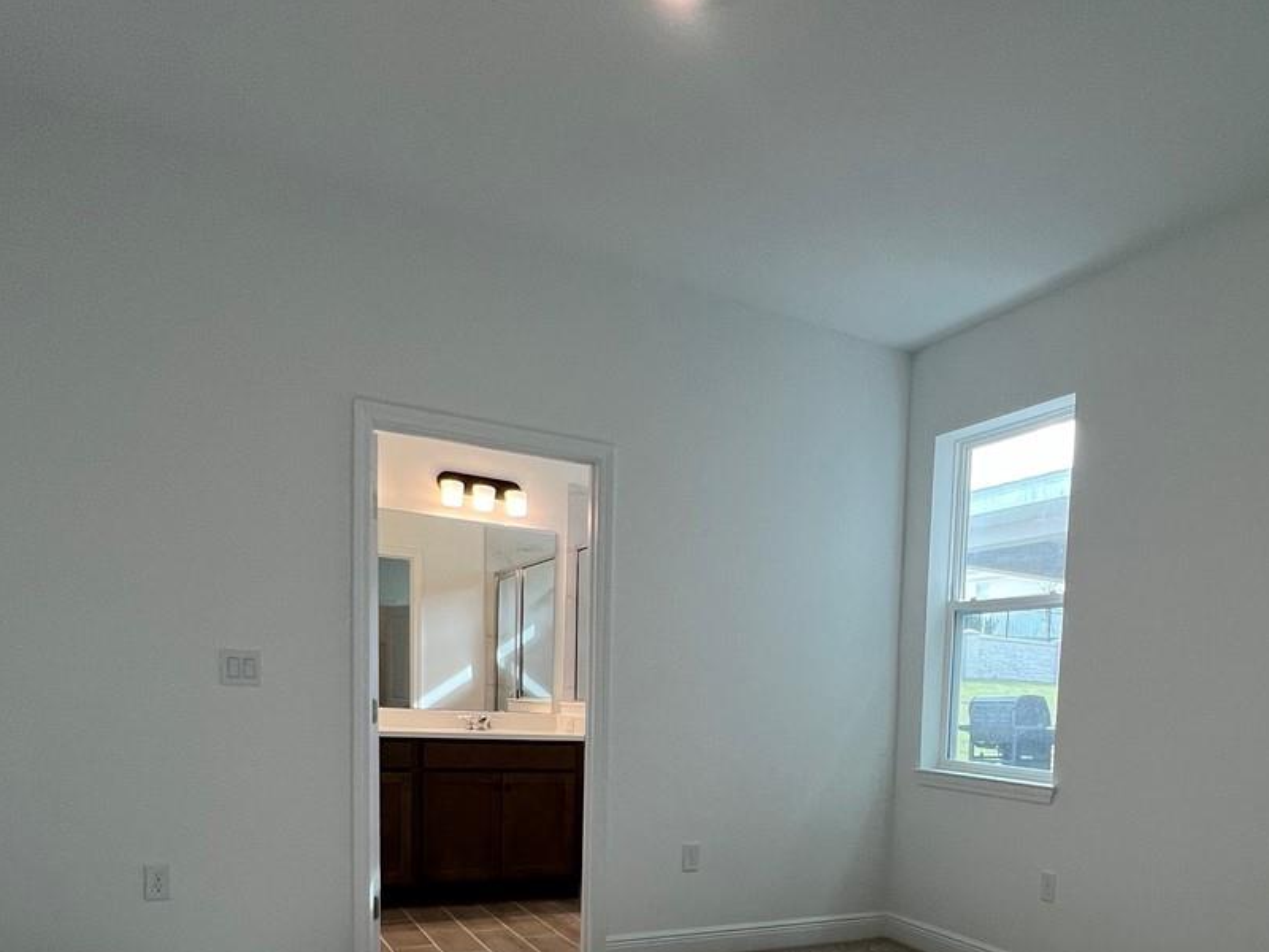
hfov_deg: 65.3
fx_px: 953
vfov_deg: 49.1
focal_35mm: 26
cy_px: 798
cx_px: 860
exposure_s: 1/120
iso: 80
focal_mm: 1.57
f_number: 1.8
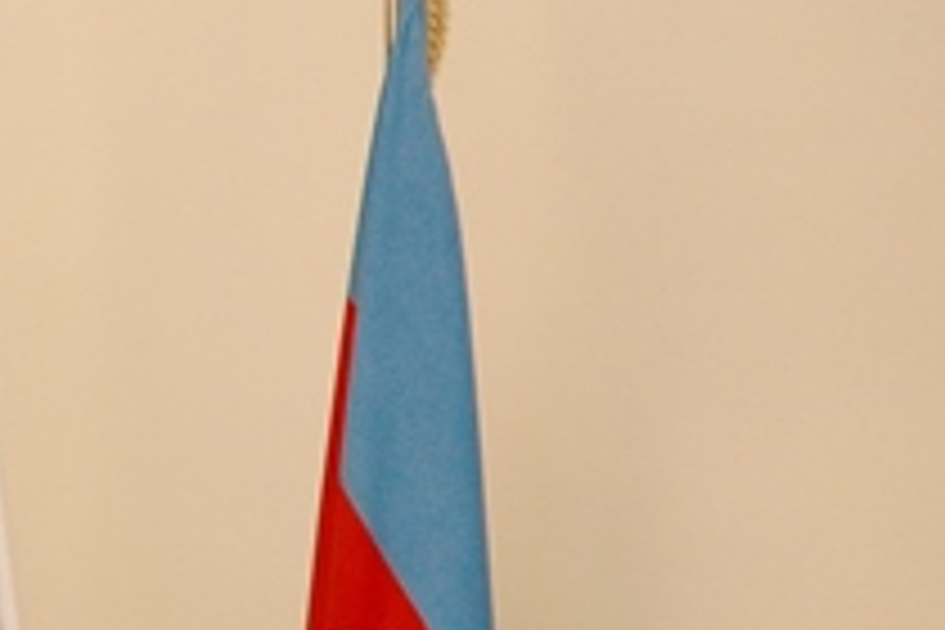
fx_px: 8399
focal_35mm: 320
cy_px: 711
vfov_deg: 4.3
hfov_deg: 6.4
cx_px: -418
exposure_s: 1/80
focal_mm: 70
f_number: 5.6
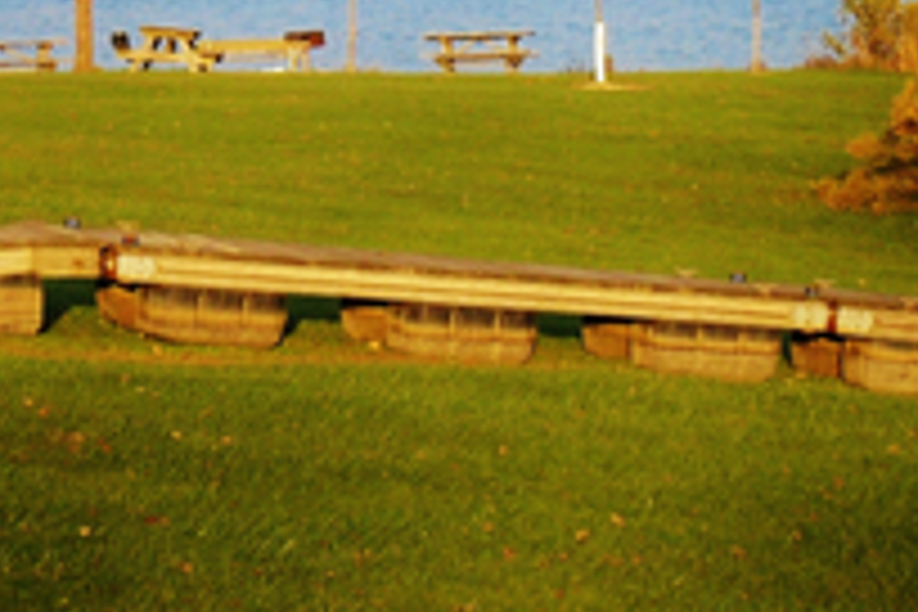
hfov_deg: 7.6
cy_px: -86
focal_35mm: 271
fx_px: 6910
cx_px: 378
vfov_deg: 5.1
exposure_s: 1/180
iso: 100
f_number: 5.2
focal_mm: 18.1
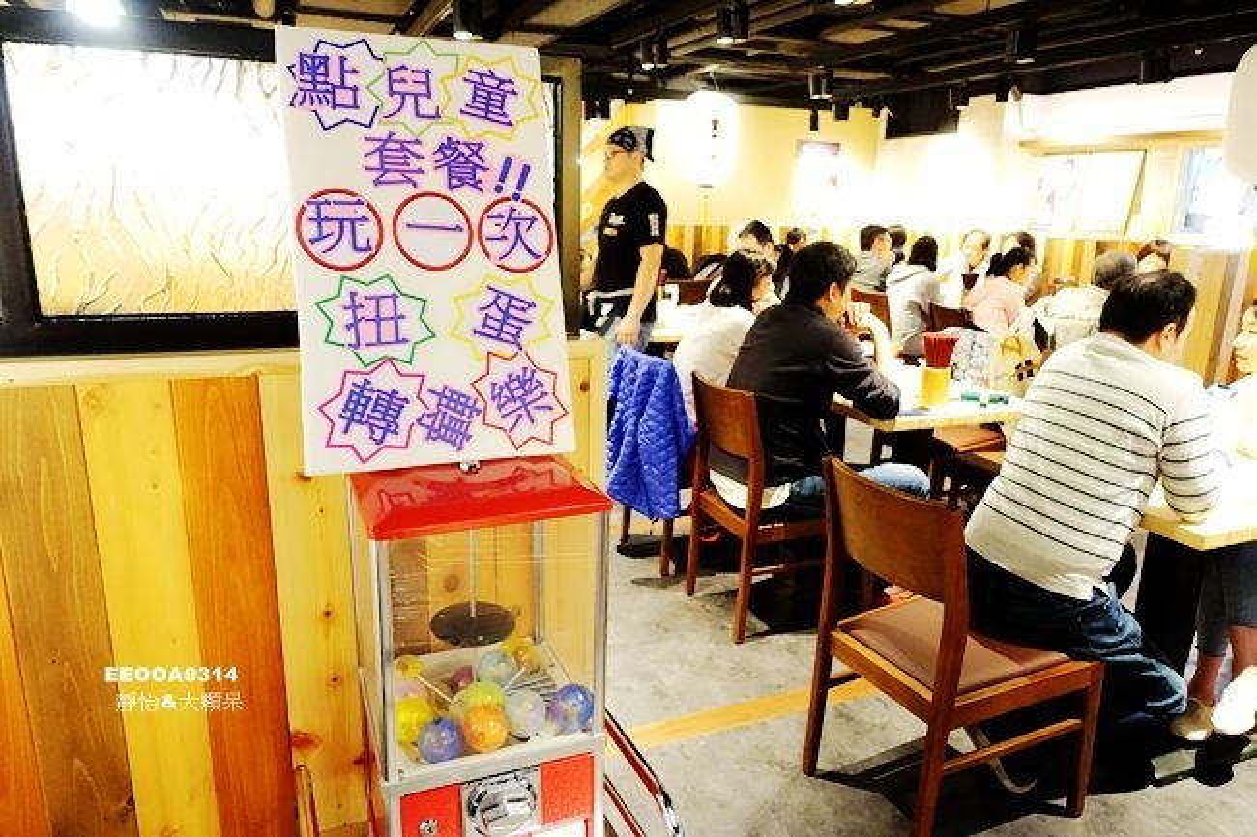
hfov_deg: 73.8
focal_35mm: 24
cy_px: 418
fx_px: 838
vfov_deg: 53.1
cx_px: 628
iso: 3200
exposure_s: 1/80
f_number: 2.8
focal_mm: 8.8
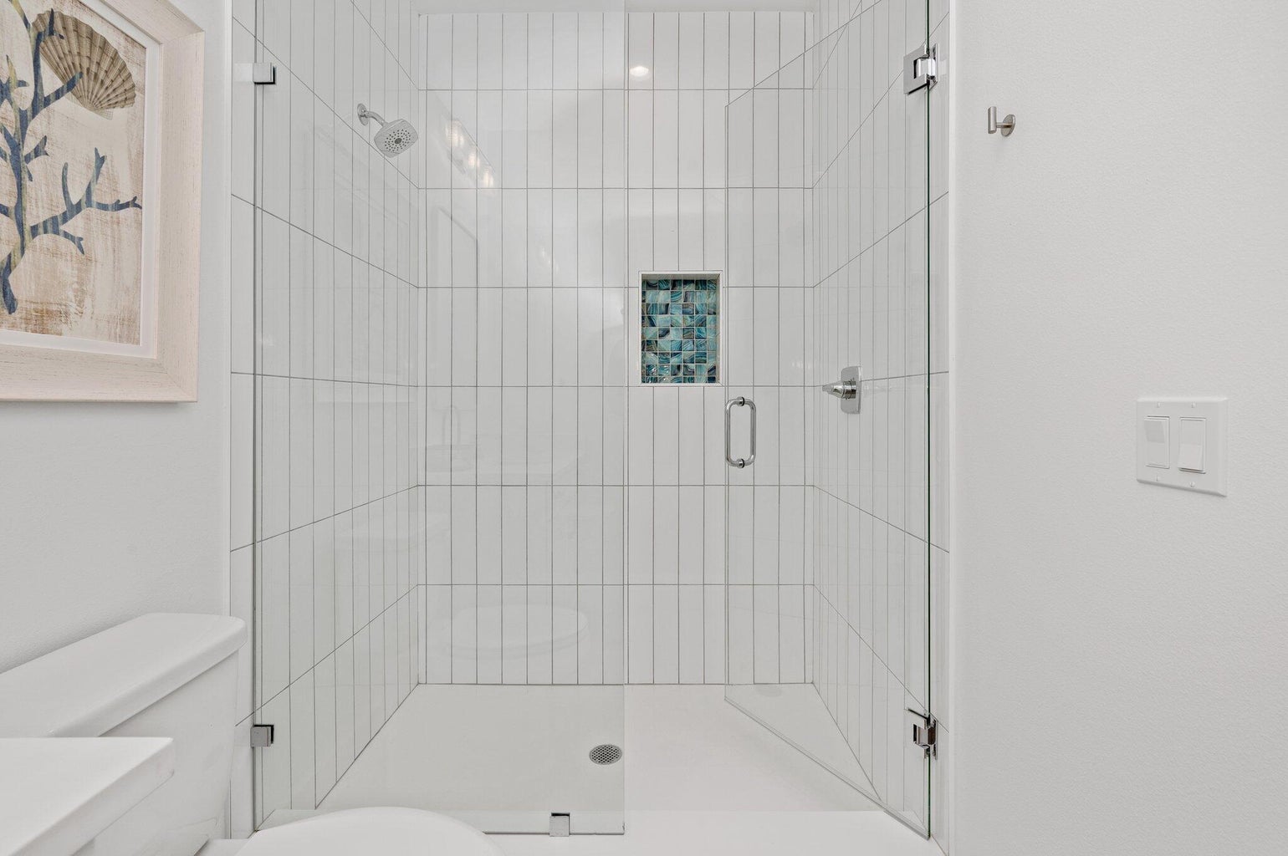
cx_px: 644
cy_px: 428
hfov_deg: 100.4
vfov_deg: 77.2
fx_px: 536
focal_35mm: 15
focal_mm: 15
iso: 100
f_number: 9
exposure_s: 1/50
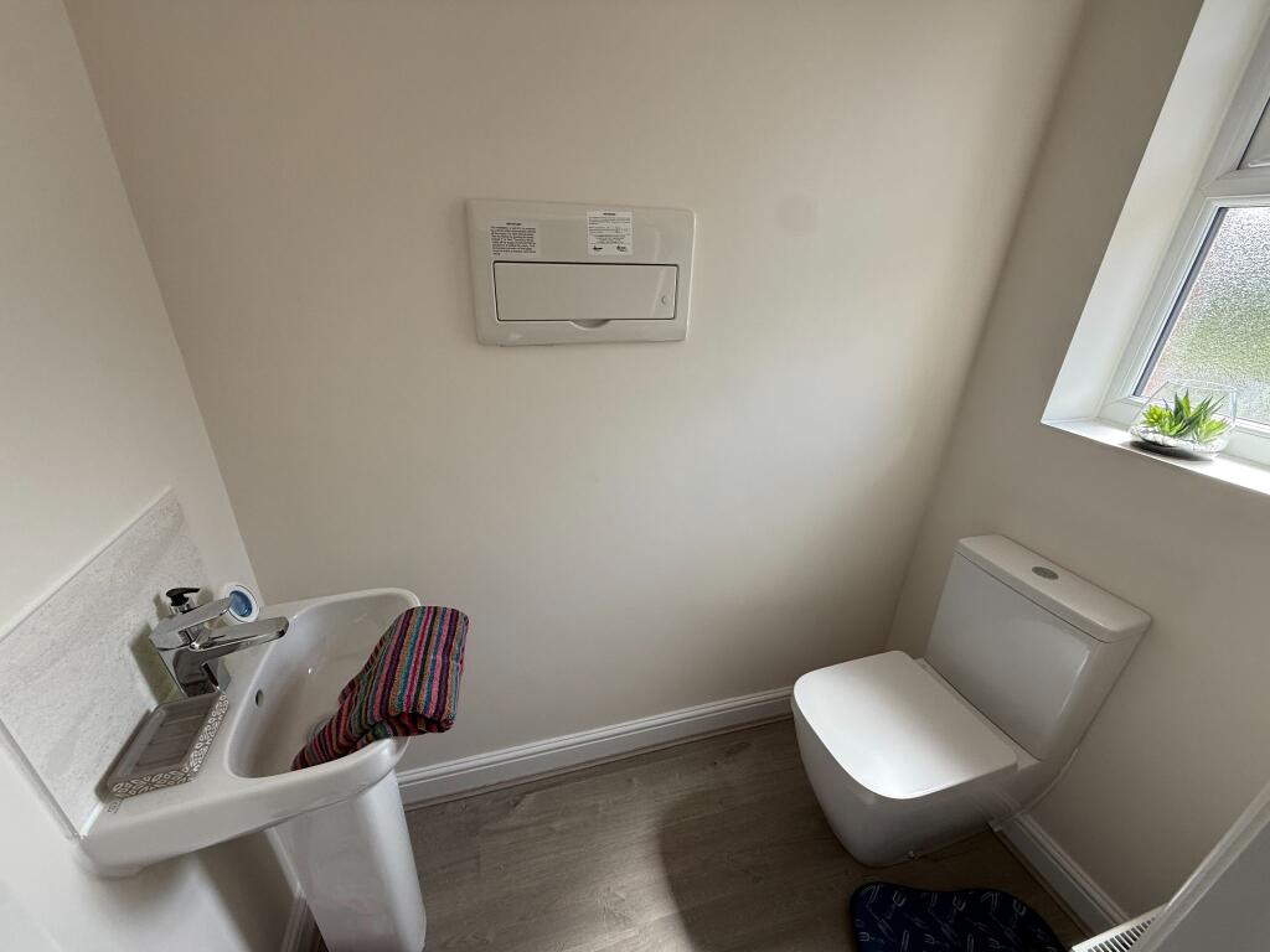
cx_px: 635
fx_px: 514
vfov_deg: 85.7
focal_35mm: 14
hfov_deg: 102.1
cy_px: 476
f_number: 2.2
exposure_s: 1/99
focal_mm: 2.22
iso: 80
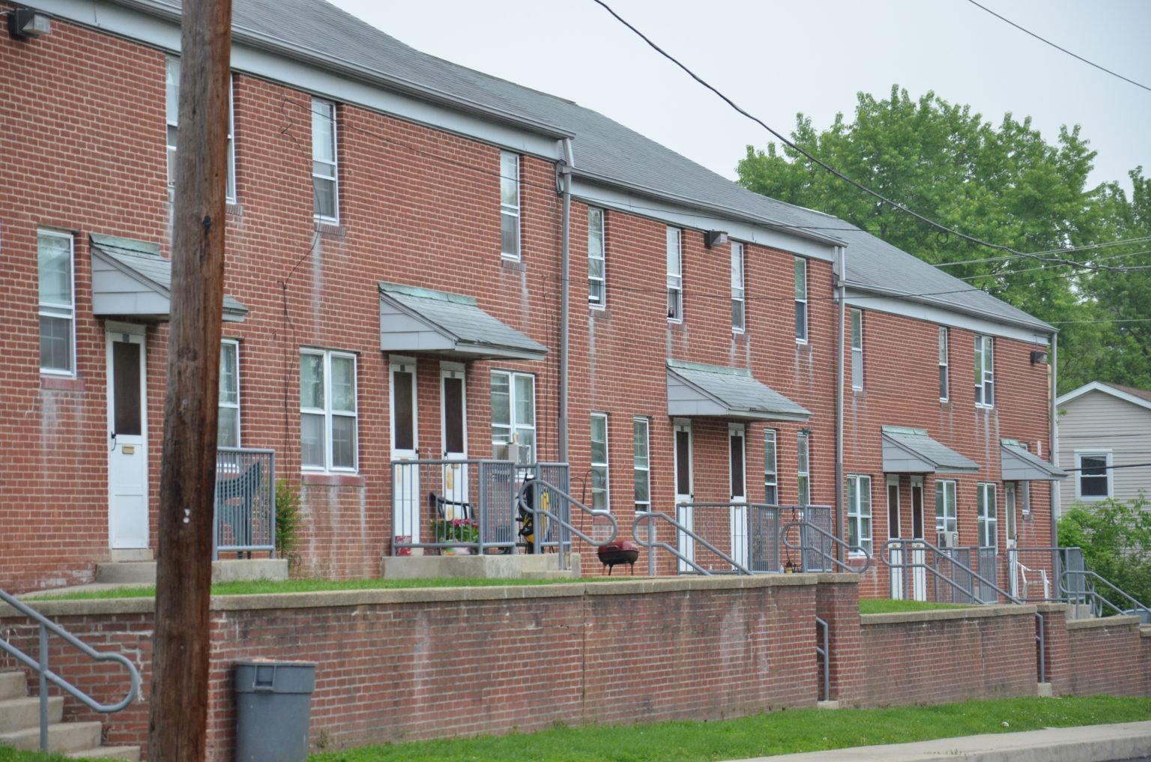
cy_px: 381
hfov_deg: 15.2
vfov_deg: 10.1
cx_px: 576
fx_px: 4307
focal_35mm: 135
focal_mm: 90
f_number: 6.3
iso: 800
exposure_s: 1/160
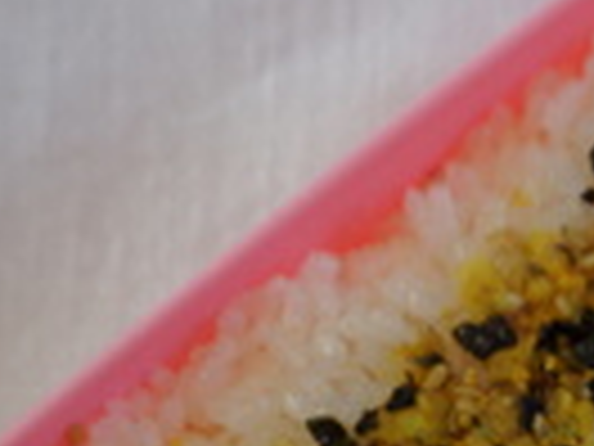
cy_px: 773
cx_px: 603
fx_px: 1922
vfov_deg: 12.2
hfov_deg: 17.2
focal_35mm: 112
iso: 100
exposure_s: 1/60
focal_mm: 16
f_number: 4
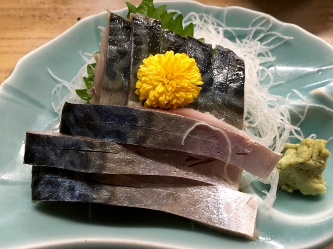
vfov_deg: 48.2
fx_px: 279
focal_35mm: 29
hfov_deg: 61.7
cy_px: 124
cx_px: 166
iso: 200
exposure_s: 1/24
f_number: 2.2
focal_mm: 4.15
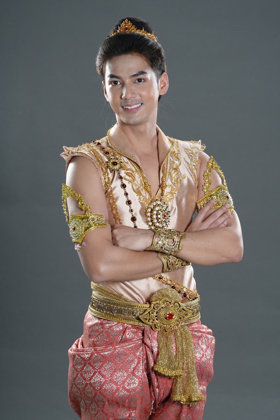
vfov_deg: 12.5
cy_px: 210
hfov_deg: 8.3
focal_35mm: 165
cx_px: 140
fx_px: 1925
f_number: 13
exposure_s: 1/160
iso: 100
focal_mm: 165
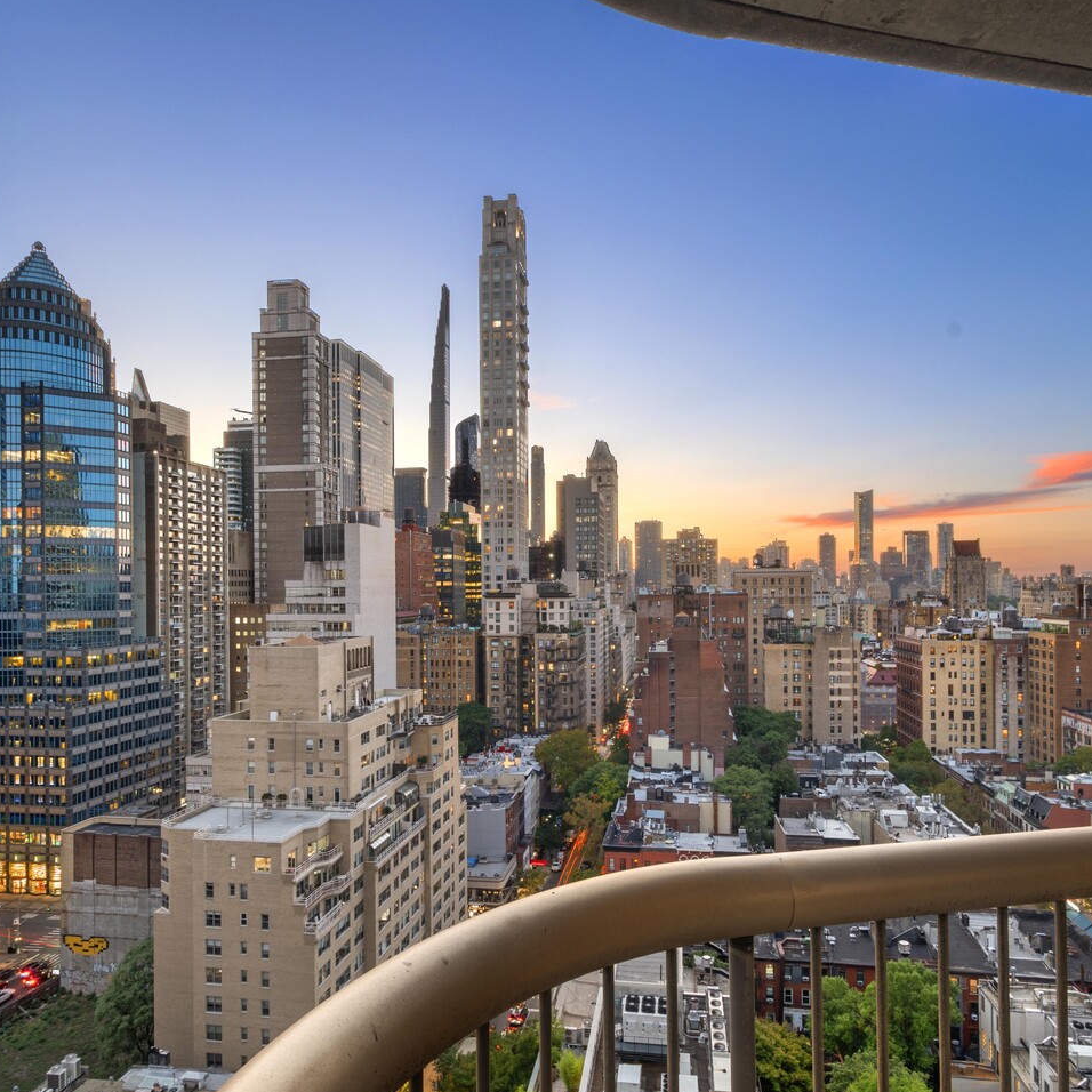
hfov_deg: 74.8
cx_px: 530
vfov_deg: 74.8
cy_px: 565
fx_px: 714
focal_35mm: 20
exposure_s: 13
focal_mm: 10
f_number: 11
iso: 64
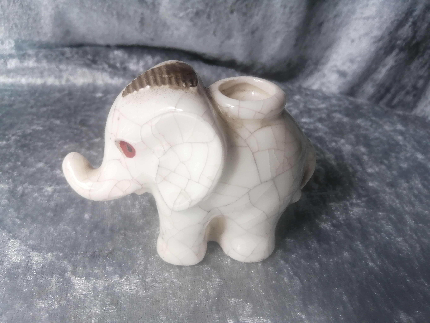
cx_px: 215
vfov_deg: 53.1
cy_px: 162
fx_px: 323
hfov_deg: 67.3
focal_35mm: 26
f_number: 1.8
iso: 50
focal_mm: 3.6
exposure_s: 1/206
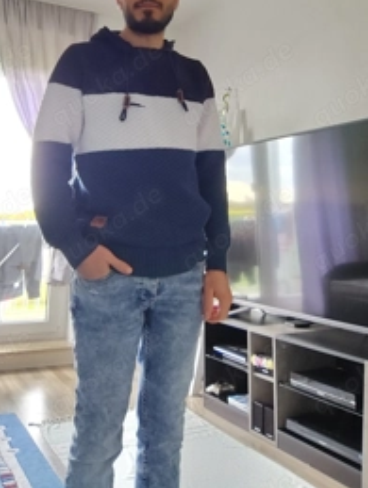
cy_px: 113
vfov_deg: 47.9
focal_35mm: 37
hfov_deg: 38.7
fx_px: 523
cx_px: 176
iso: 80
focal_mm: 3.27
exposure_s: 1/33.3
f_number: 2.45
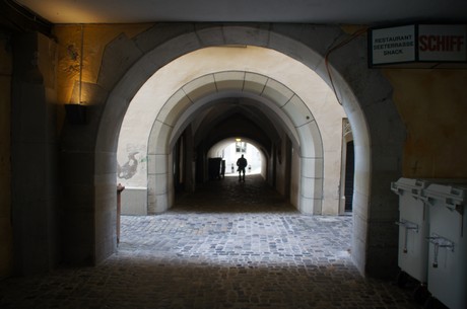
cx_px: 234
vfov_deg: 47.8
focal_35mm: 27
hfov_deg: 67.5
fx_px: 350
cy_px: 154
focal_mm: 18
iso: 125
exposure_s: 1/30
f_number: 3.5
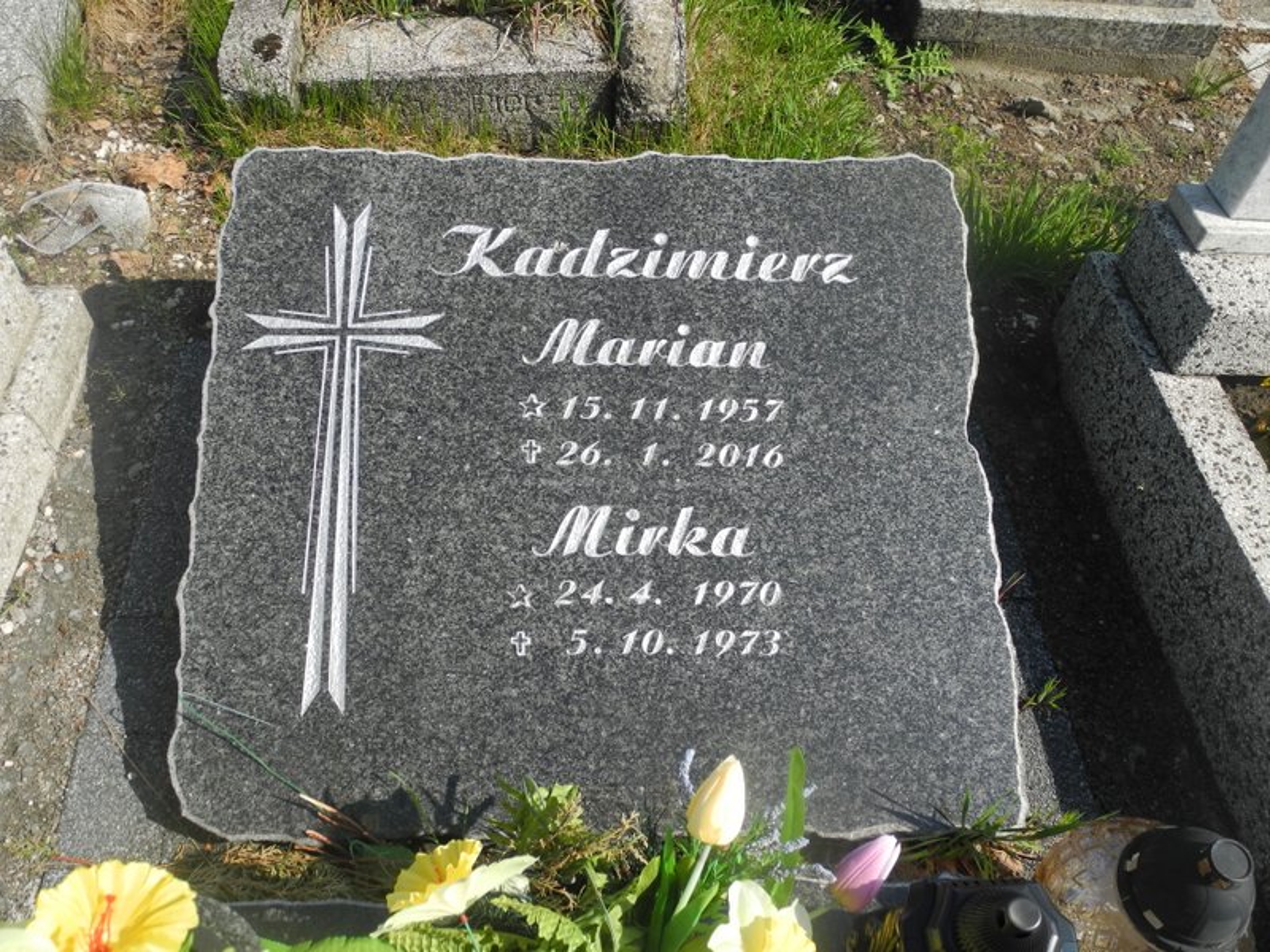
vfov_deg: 44.2
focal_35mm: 32
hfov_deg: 56.8
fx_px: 1174
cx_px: 635
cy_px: 476
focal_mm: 6.8
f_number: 3.2
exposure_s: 1/1000
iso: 100
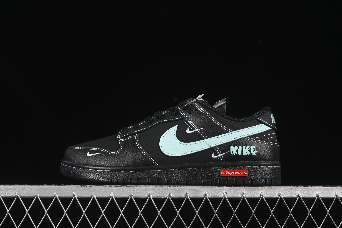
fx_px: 712
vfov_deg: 18.2
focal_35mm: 75
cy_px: 114
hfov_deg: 27.0
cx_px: 171
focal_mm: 50
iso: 160
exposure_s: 1/60
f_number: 6.3
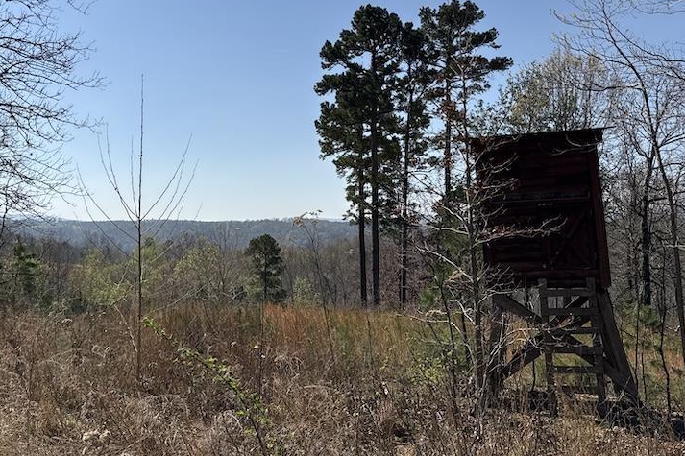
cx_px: 277
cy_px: 184
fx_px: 666
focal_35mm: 35
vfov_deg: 37.7
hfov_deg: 54.1
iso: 80
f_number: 1.78
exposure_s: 1/9091
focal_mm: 6.76
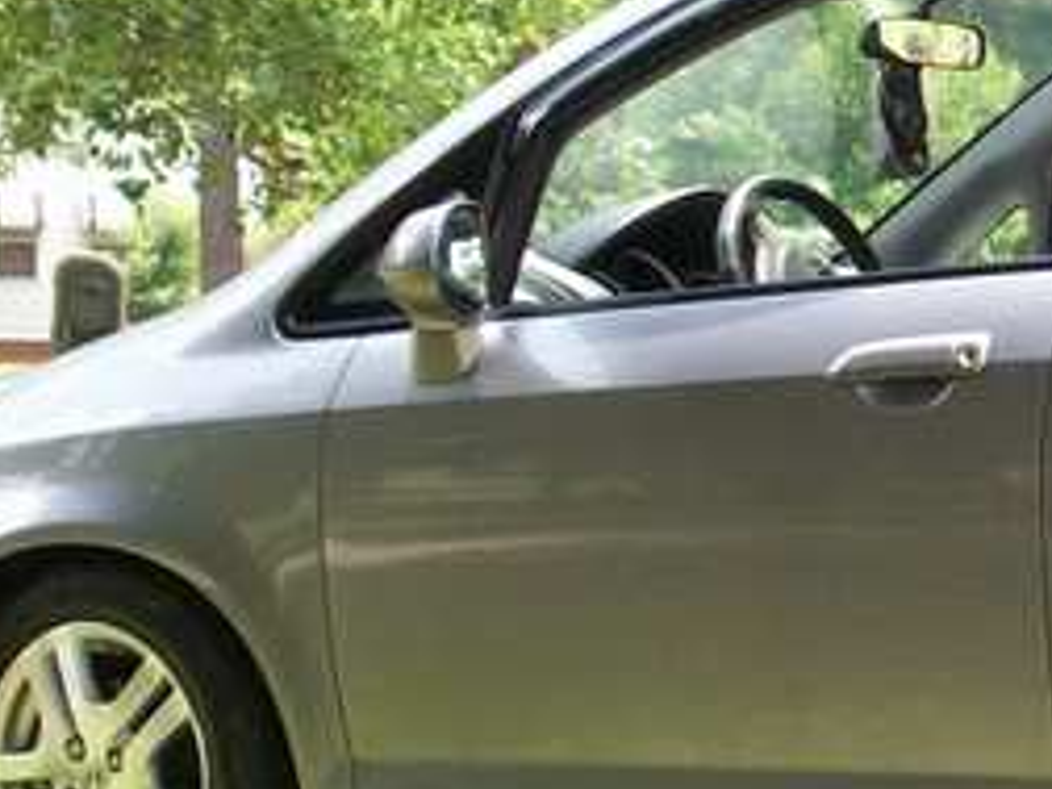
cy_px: 455
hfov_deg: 13.1
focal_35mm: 146
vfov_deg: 10.2
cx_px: 1319
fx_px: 4437
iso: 80
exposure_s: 1/196
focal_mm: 7.6
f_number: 3.1
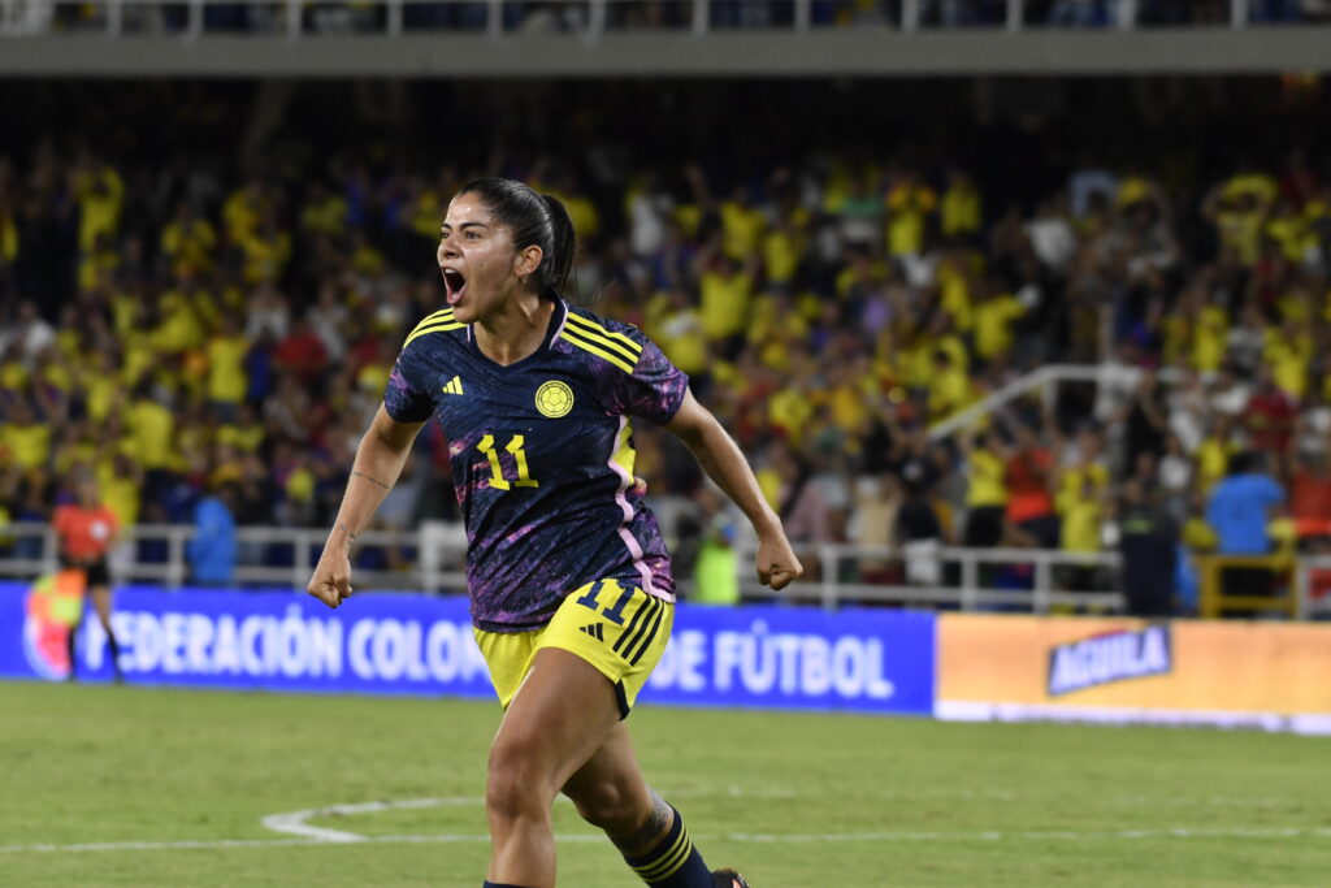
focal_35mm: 300
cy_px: 444
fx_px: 11092
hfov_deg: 6.9
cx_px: 666
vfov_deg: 4.6
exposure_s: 1/1000
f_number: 5.6
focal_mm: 200
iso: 2000
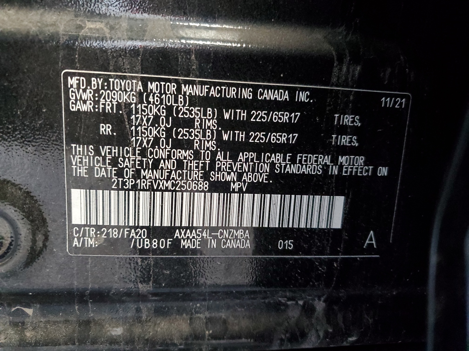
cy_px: 176
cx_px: 234
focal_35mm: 26
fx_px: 352
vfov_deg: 53.1
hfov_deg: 67.3
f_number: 1.5
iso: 500
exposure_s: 1/15
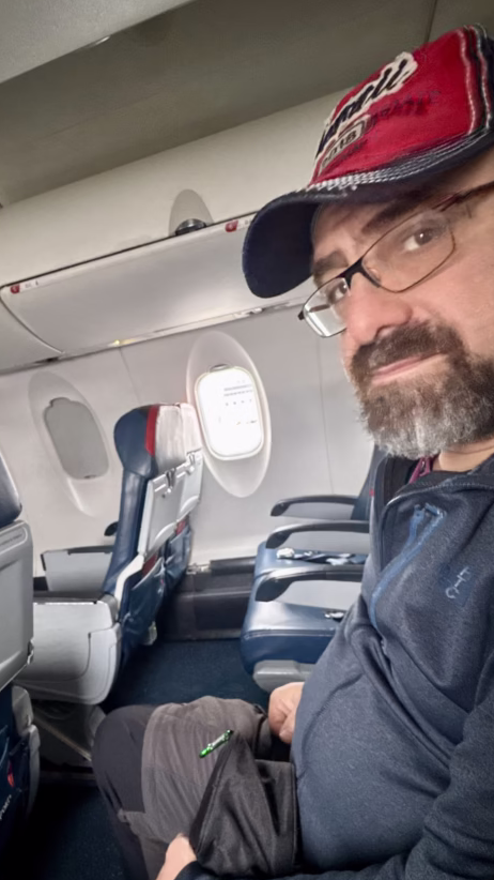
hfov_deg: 57.5
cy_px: 494
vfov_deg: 89.2
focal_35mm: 19
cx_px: 181
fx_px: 443
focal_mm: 2.22
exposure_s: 1/40
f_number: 2.2
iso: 1000
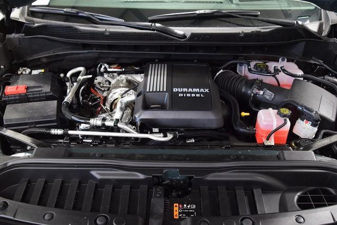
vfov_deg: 36.9
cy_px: 112
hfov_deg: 53.1
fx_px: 337
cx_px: 168
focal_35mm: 36
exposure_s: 1/15
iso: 1600
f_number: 6.3
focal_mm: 24
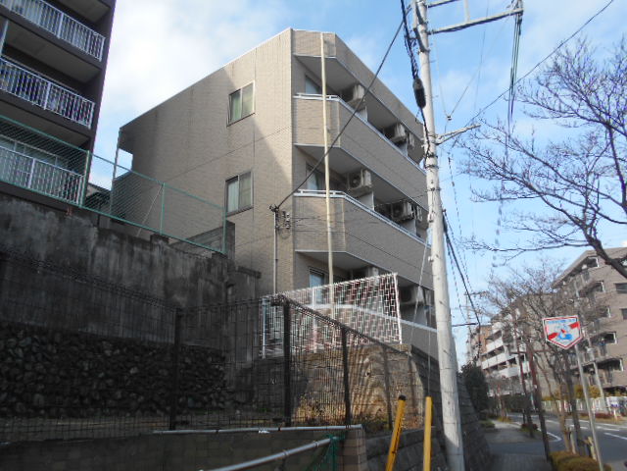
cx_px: 314
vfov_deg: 53.1
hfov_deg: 67.3
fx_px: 471
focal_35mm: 26
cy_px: 236
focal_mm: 4.6
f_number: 3.2
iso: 80
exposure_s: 1/640
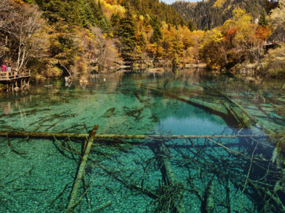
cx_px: 169
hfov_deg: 63.0
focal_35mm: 28
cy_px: 73
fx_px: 230
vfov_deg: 49.0
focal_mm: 16
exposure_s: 1/40
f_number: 9
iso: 200
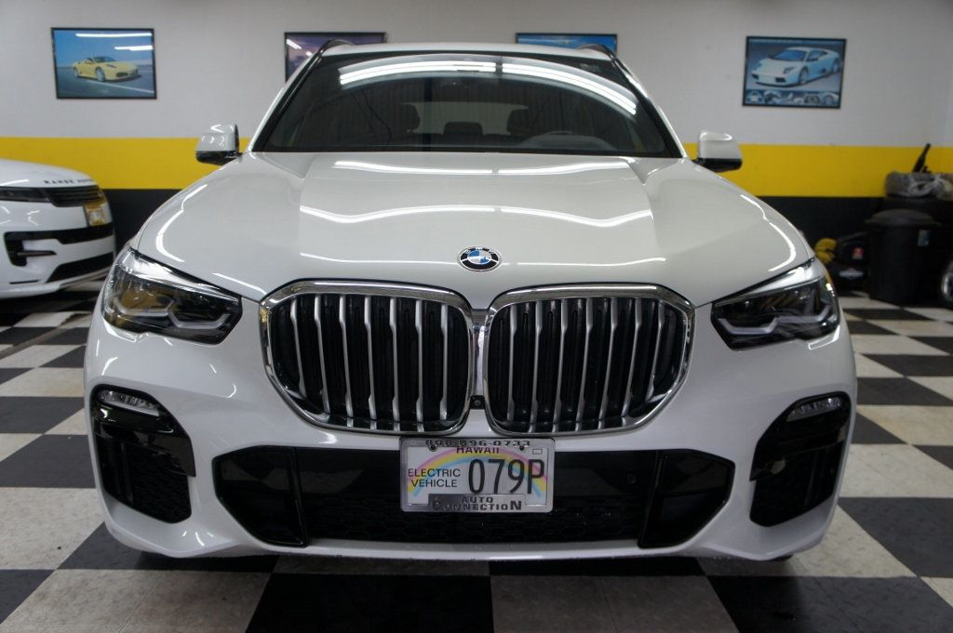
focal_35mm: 32
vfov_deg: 41.6
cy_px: 316
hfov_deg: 59.5
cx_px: 476
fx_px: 833
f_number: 4
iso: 500
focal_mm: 21
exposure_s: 1/100
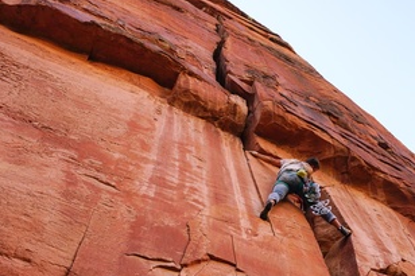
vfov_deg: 34.2
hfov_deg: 49.6
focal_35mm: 39
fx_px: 449
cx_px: 216
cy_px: 137
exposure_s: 1/400
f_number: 5
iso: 800
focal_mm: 30
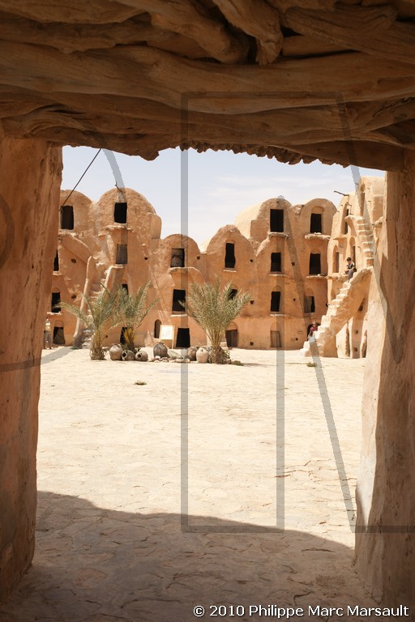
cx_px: 208
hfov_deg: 33.4
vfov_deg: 48.5
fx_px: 692
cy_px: 311
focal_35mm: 40
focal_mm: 40
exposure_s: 1/400
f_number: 8
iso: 100
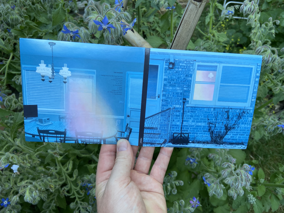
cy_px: 106
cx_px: 142
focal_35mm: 26
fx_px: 213
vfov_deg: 53.1
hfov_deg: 67.3
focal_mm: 4.25
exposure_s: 1/121
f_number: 1.8
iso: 64
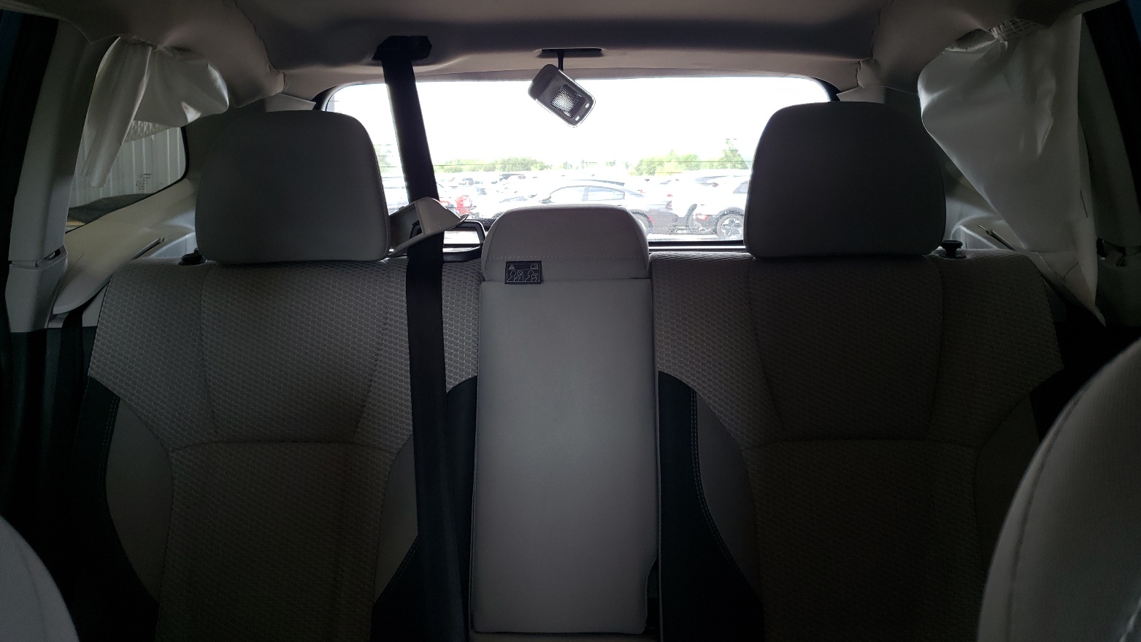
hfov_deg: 66.1
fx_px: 877
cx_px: 566
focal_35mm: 29
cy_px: 214
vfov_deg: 39.7
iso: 56
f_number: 1.5
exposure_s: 1/60.2
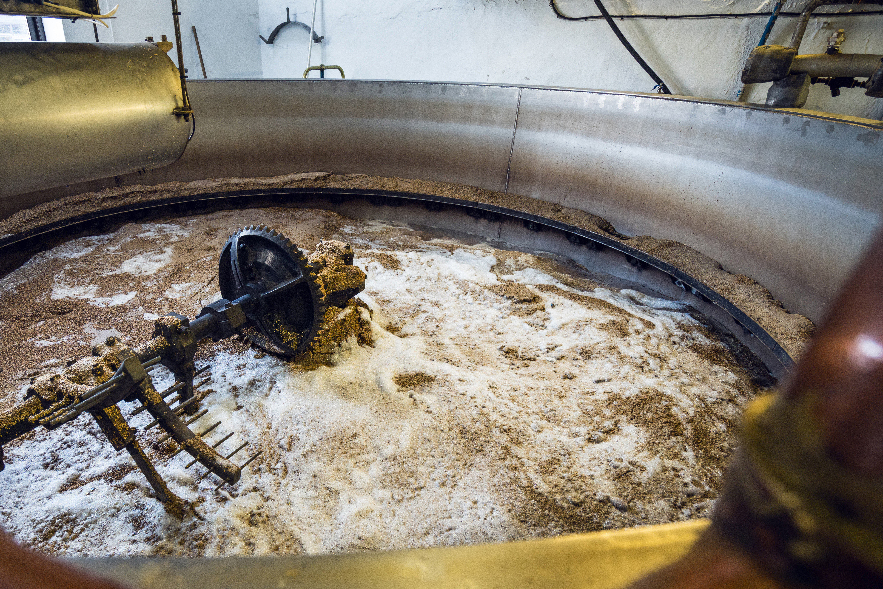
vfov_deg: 59.5
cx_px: 340
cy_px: 308
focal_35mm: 21
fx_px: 515
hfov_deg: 79.9
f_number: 4
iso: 800
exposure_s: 1/60
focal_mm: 16
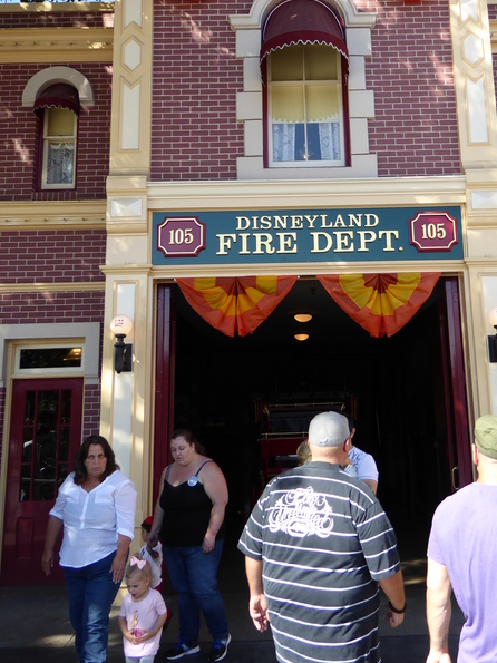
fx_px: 747
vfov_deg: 47.4
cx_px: 305
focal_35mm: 39
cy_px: 244
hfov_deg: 36.6
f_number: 3.5
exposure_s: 1/250
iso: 100
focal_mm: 5
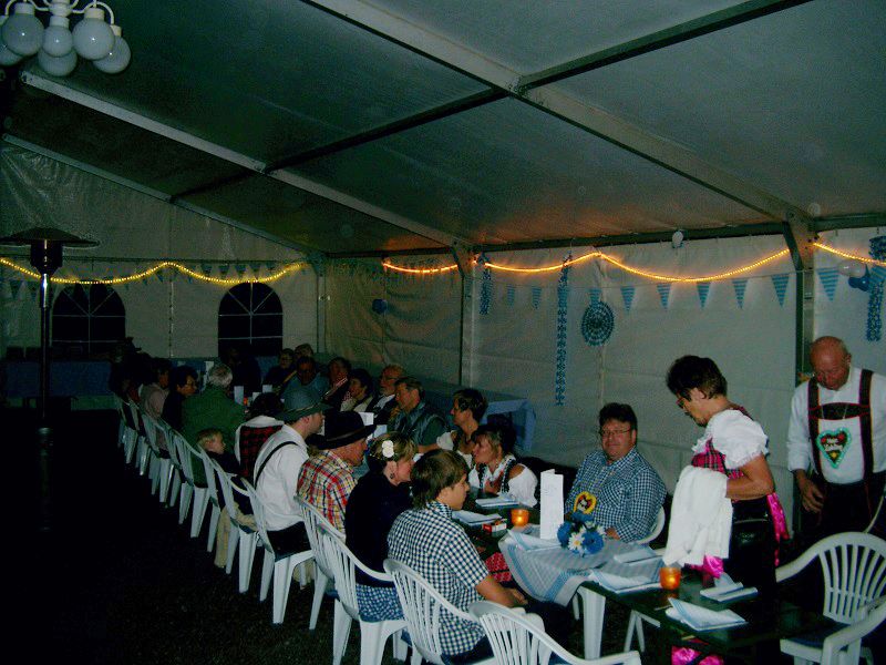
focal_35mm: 37
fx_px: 947
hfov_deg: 50.1
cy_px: 332
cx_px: 443
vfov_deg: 38.7
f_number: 2.6
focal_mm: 7.6
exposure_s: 1/60
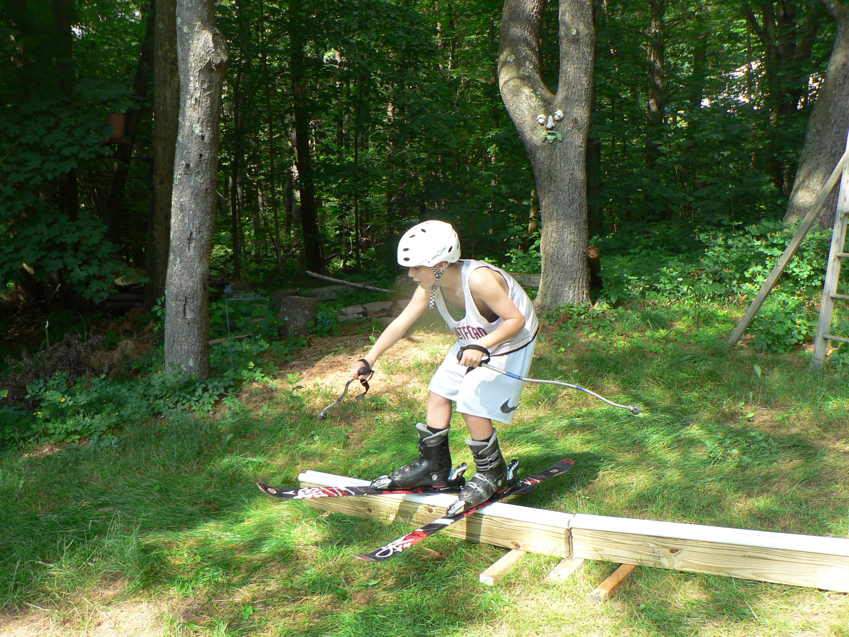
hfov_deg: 51.4
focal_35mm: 36
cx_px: 424
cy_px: 318
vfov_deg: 39.7
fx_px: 883
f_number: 3.6
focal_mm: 6
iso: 80
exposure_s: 1/100
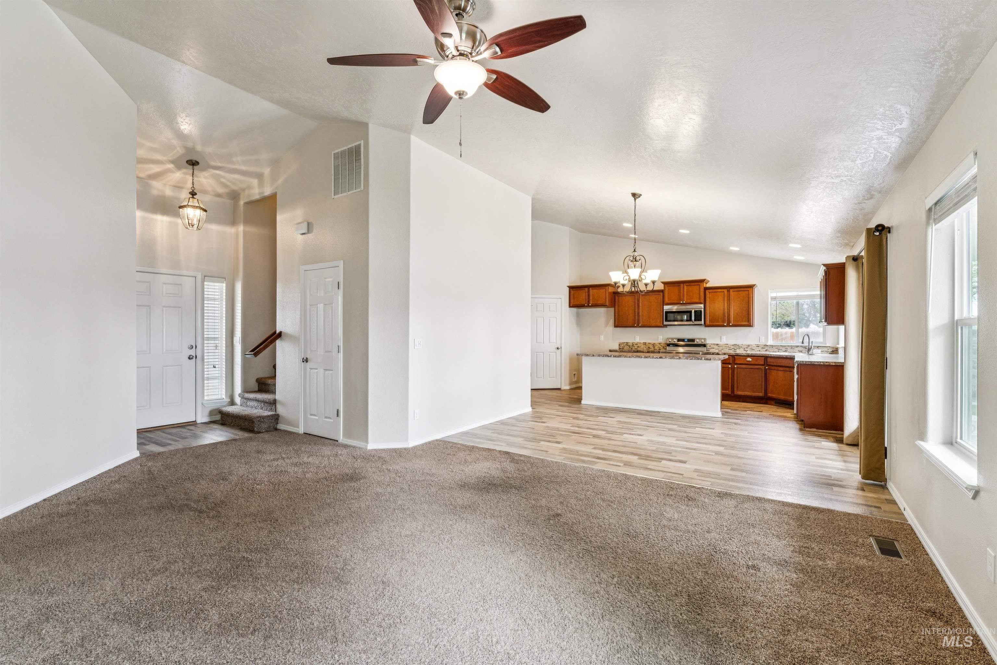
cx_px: 498
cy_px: 332
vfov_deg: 73.7
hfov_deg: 96.7
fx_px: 443
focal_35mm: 16
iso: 400
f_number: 13
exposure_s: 1/5
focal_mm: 16
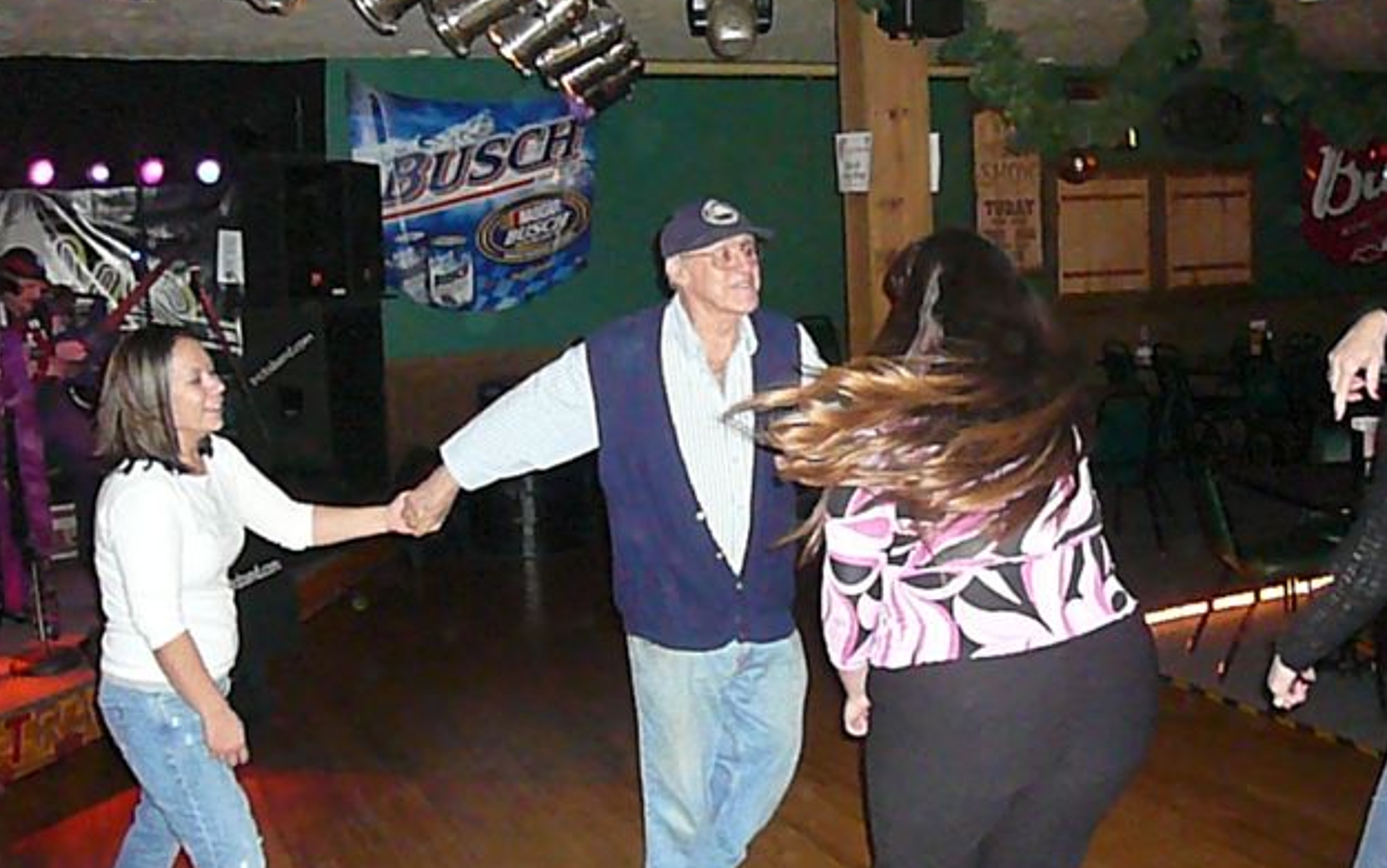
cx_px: 697
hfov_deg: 51.5
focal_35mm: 38
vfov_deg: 33.6
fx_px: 1437
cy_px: 464
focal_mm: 5.2
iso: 1600
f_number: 2.8
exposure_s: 1/30
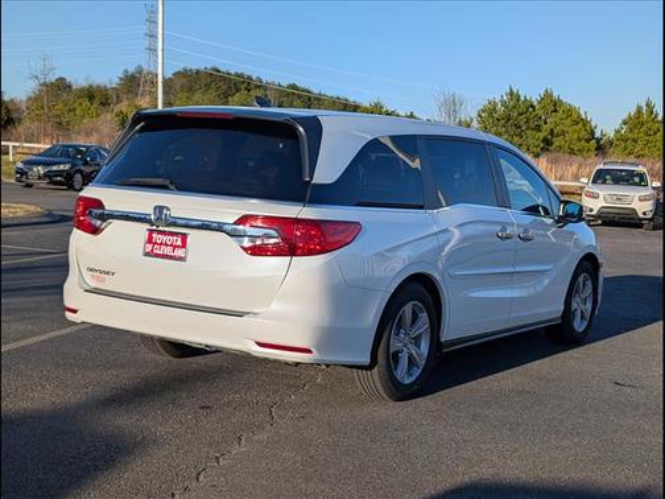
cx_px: 332
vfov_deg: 29.7
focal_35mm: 49
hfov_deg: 38.9
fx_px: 941
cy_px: 250
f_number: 1.68
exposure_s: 1/1667
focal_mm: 6.9
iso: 20
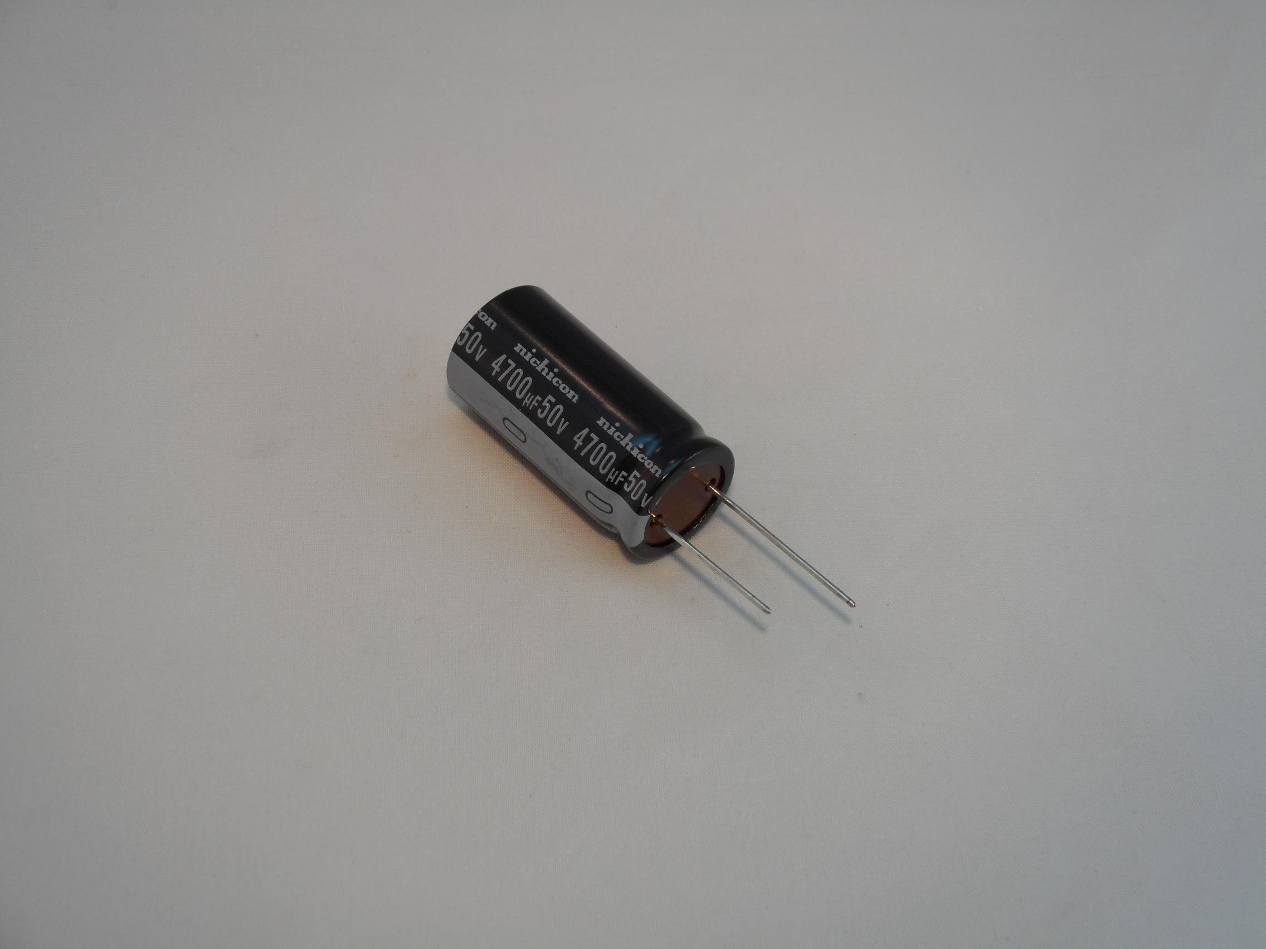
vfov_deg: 19.1
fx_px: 2816
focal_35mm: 77
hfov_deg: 25.3
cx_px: 633
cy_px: 474
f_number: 5.5
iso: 80
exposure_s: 1/30
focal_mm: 13.8
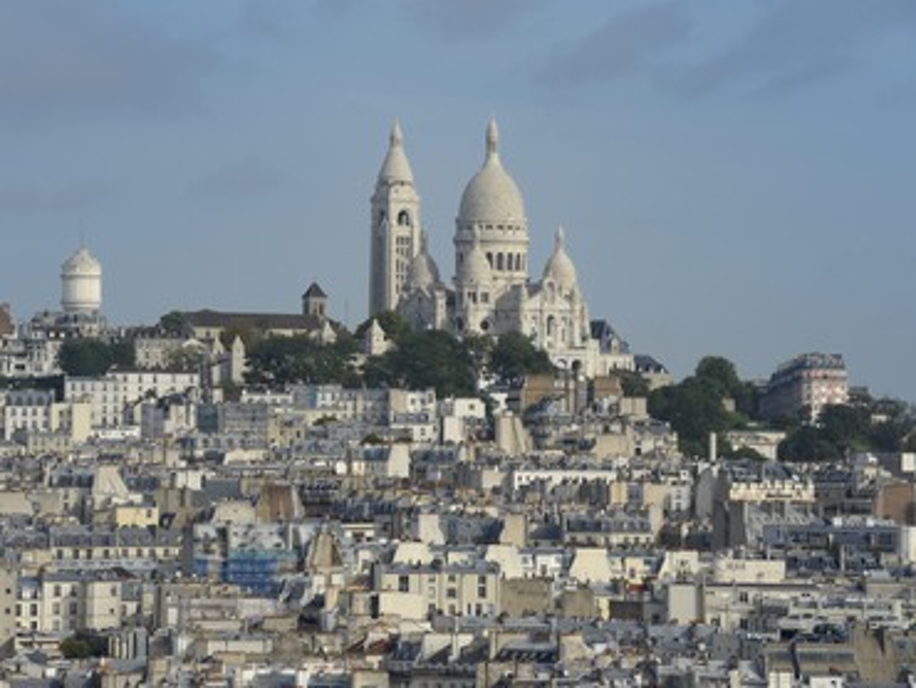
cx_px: 441
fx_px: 5772
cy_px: 344
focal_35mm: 218
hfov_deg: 9.1
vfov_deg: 6.8
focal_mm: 200
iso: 200
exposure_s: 1/320
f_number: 11
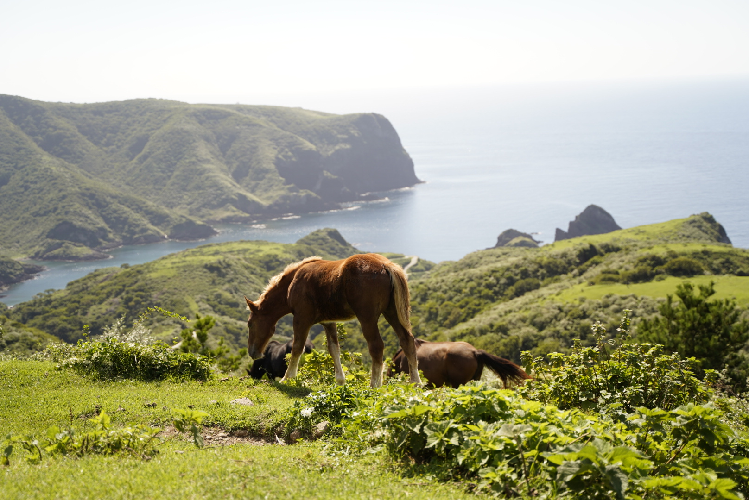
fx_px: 958
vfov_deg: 29.3
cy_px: 250
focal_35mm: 46
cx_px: 374
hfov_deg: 42.7
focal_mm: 46
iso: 160
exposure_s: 1/1600
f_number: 2.8
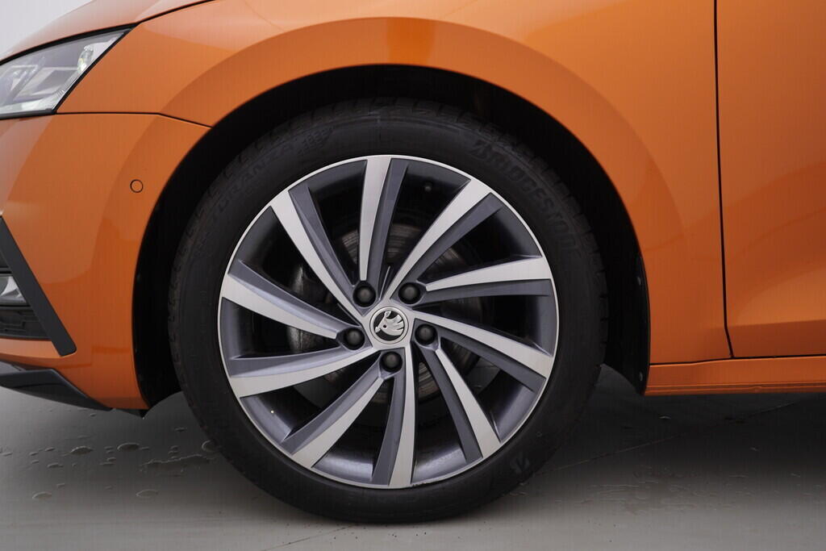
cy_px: 276
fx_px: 826
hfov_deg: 53.1
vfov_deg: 36.9
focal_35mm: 36
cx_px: 413
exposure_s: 1/80
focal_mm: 24
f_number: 4
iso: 125
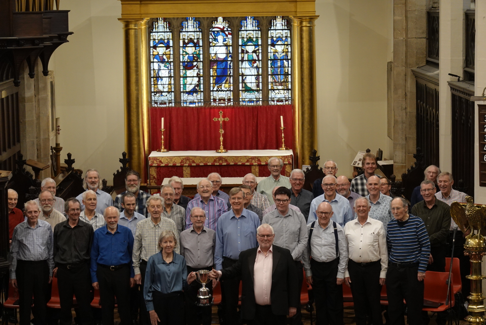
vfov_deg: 12.4
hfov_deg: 18.4
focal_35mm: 111
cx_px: 243
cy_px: 162
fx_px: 1500
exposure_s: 1/25
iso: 800
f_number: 4.5
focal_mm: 40.37
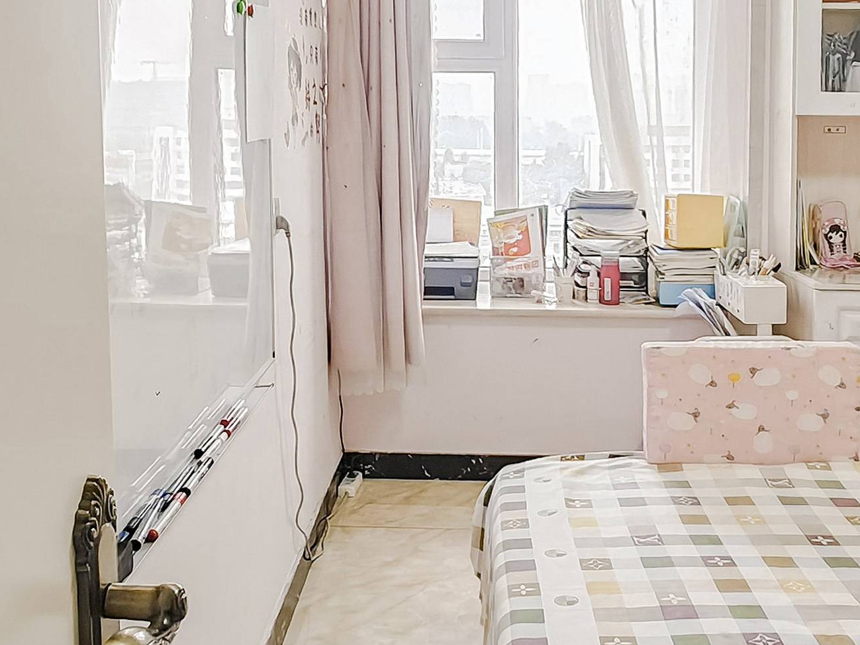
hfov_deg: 45.3
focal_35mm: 41
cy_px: 230
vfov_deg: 34.9
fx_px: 1019
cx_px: 544
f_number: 2
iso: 200
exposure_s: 1/50
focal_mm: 1.82
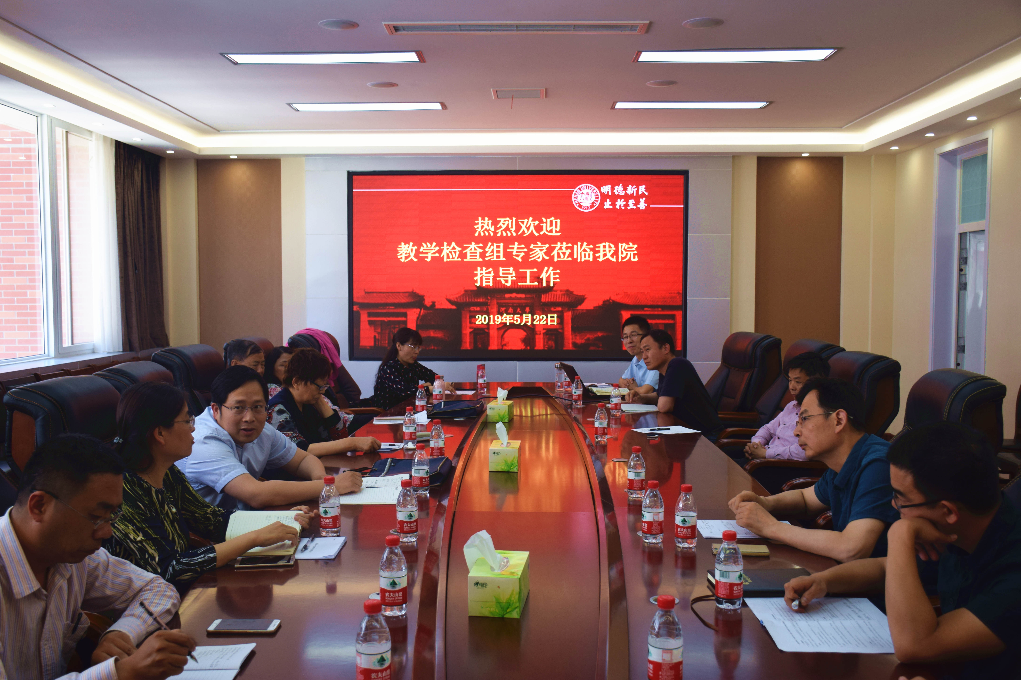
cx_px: 510
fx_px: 978
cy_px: 340
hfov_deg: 55.1
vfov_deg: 38.4
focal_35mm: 34
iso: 400
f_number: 4.8
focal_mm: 23
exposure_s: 1/90
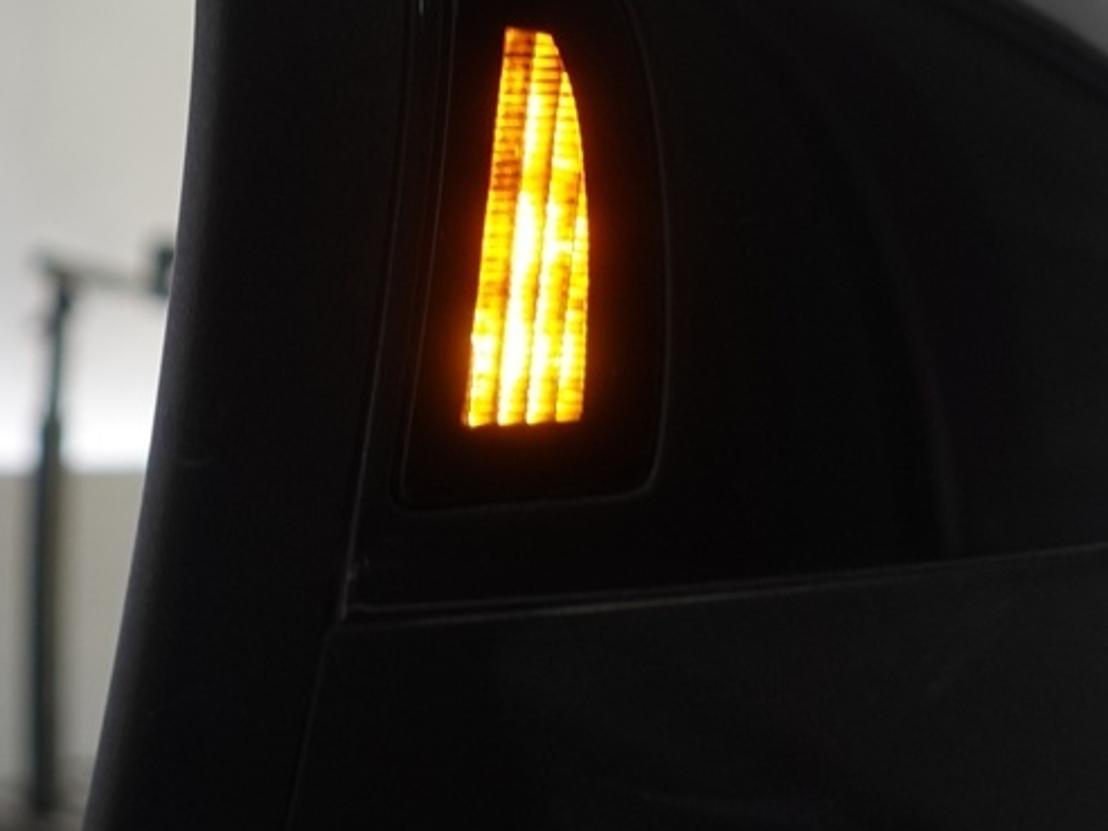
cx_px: -56
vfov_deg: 19.3
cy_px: 295
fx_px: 2433
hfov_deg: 24.3
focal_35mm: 76
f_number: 2.2
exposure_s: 1/30
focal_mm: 9.4
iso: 125
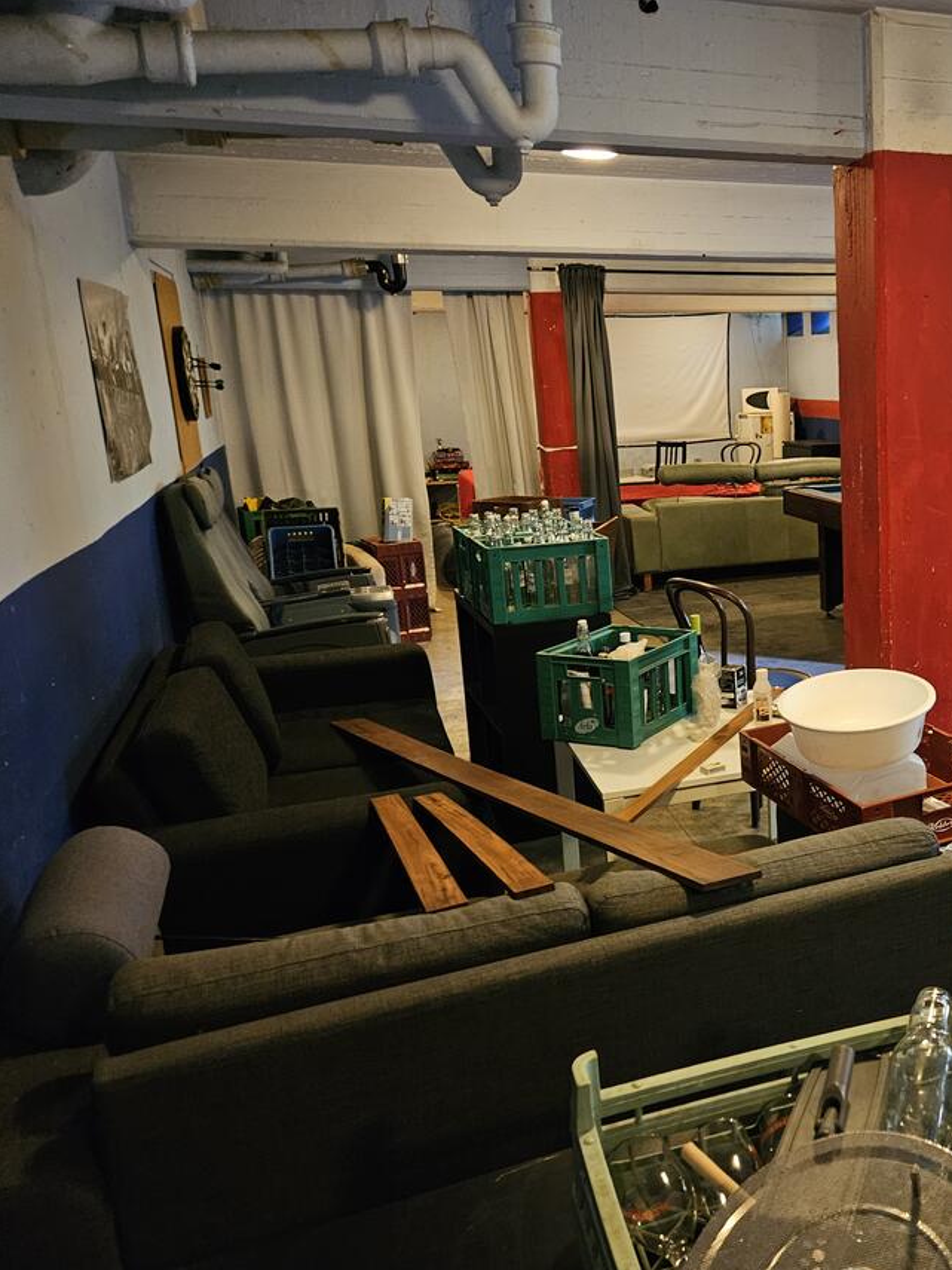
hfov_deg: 41.9
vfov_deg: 58.4
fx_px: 1137
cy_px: 640
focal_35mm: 31
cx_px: 852
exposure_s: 1/25
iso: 800
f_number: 1.8
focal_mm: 5.4
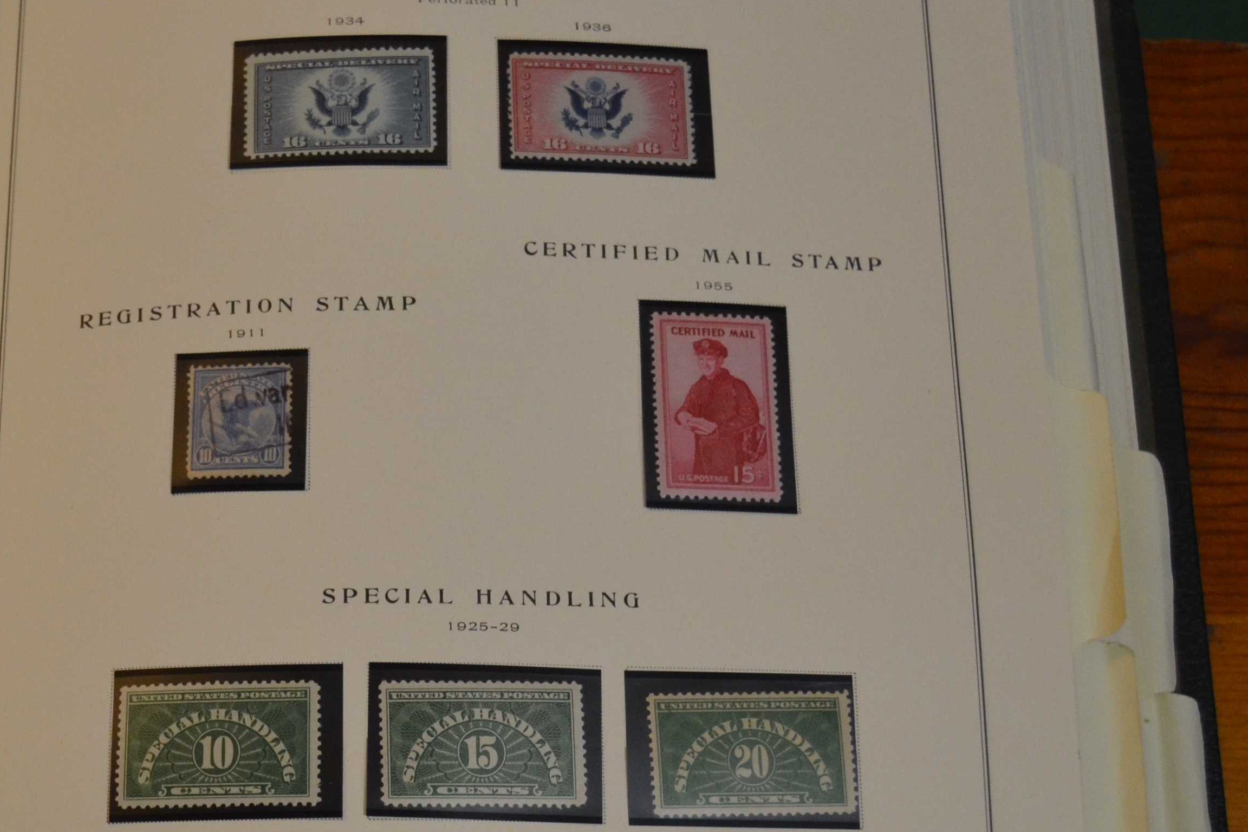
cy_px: 613
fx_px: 2496
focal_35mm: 72
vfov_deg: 18.8
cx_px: 229
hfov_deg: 27.5
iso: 1000
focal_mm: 24
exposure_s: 1/60
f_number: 3.8
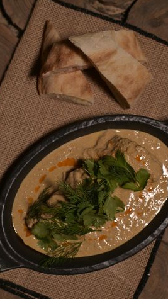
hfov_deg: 21.6
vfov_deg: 37.5
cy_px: 149
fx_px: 440
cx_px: 74
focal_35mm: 56
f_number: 4
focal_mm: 35
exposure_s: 1/160
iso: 160
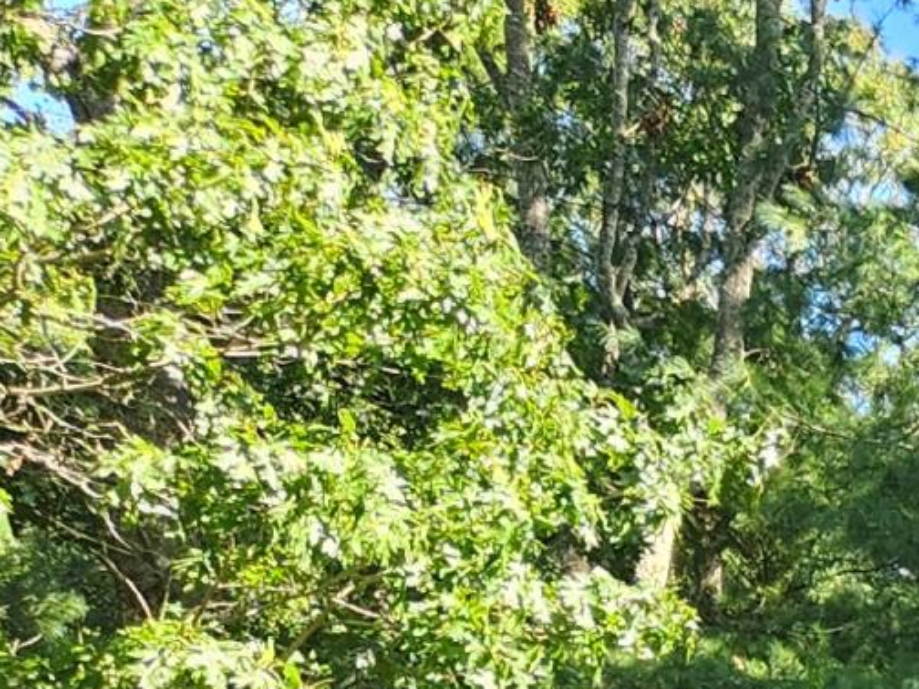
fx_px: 3637
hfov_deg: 11.8
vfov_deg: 9.6
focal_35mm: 137
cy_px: 1659
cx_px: 2177
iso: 25
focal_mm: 5.4
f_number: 1.8
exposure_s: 1/180
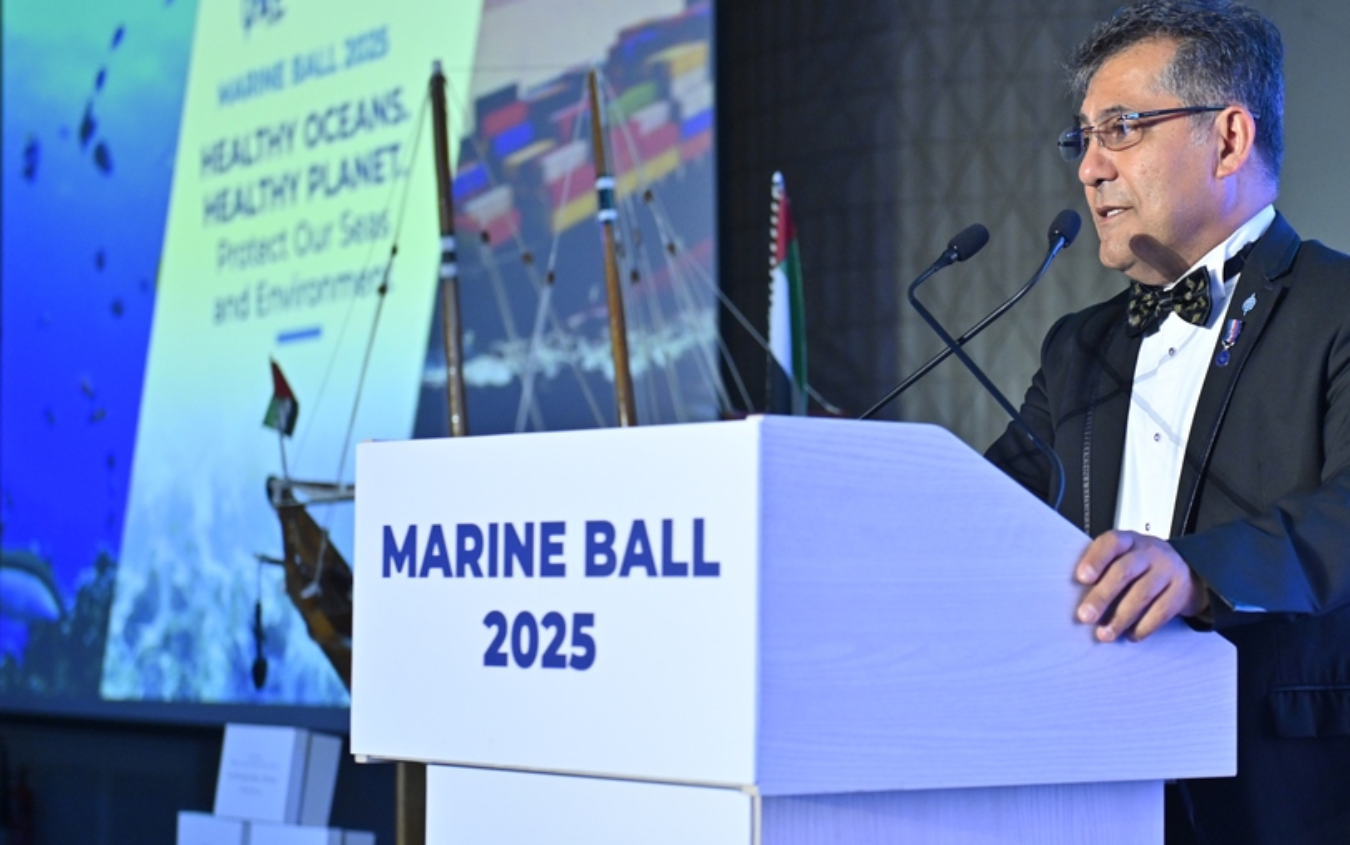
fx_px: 3091
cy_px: 452
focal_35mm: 84
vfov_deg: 15.6
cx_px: 848
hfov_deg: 24.6
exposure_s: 1/160
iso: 1600
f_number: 3.5
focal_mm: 62
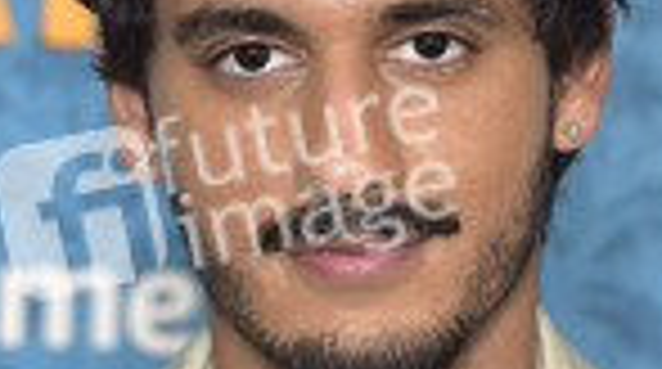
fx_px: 6762
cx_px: 358
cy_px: 418
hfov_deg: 5.6
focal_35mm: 386
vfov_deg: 3.1
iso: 640
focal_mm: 135
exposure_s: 1/200
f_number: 6.3
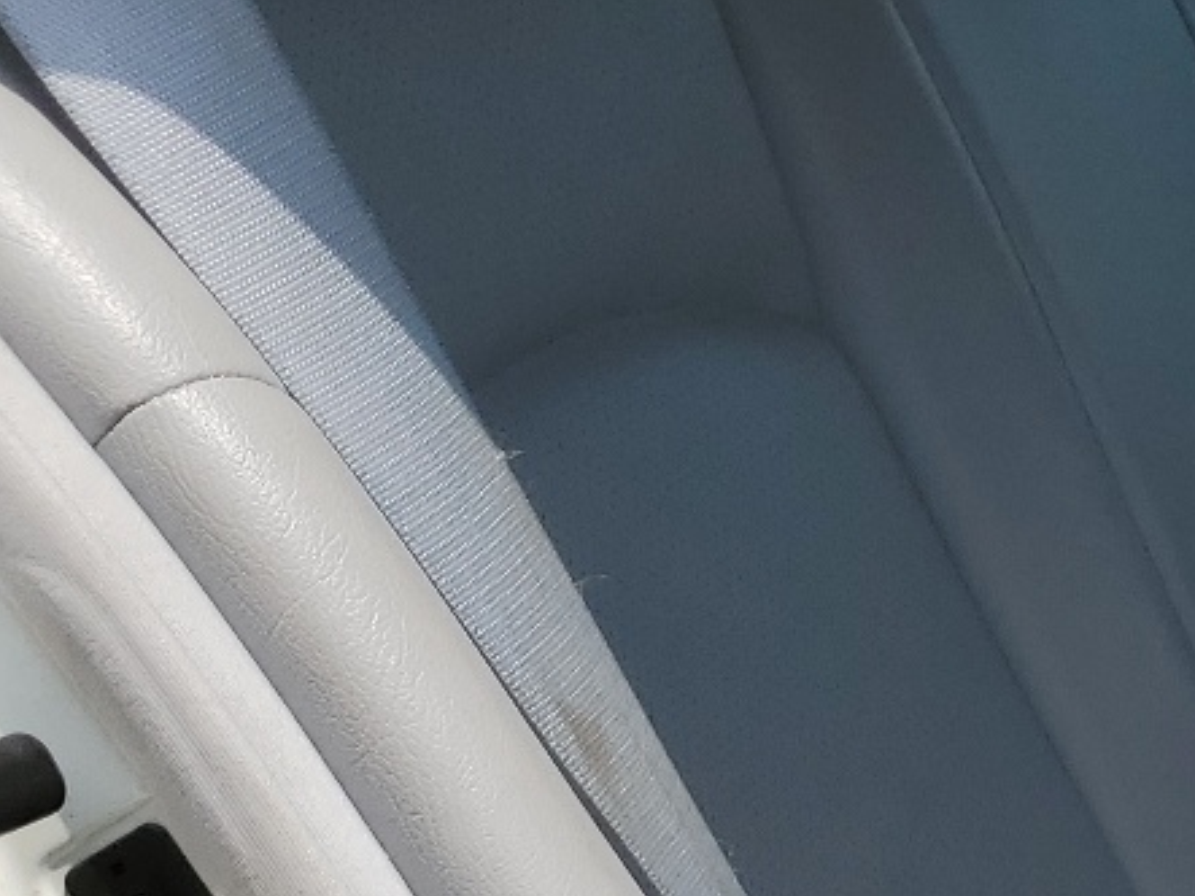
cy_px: 993
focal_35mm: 94
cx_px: 1853
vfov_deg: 15.3
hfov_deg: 18.3
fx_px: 3244
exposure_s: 1/3333
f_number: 1.5
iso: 50
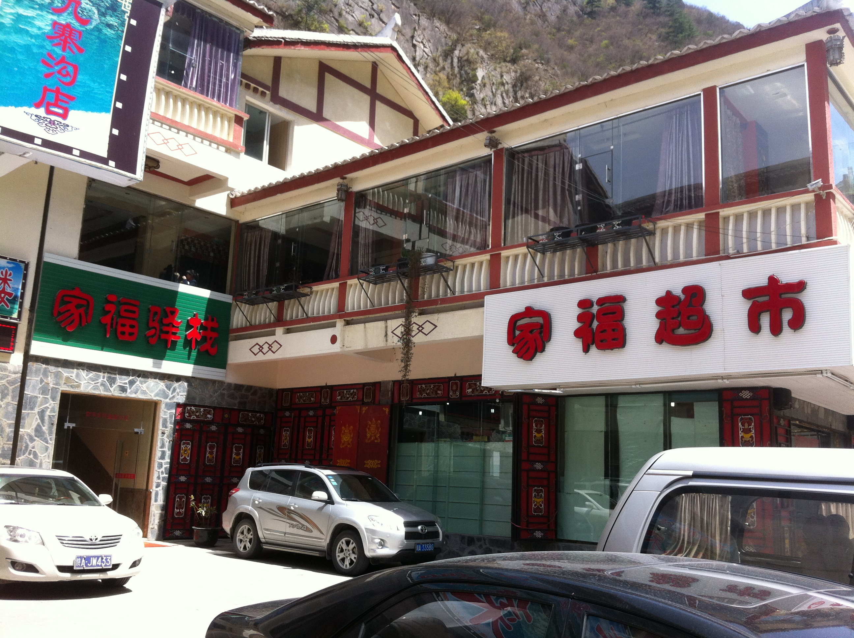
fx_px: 862
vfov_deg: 40.6
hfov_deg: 52.7
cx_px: 427
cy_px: 319
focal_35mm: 35
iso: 80
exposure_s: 1/464
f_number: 2.8
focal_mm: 3.85
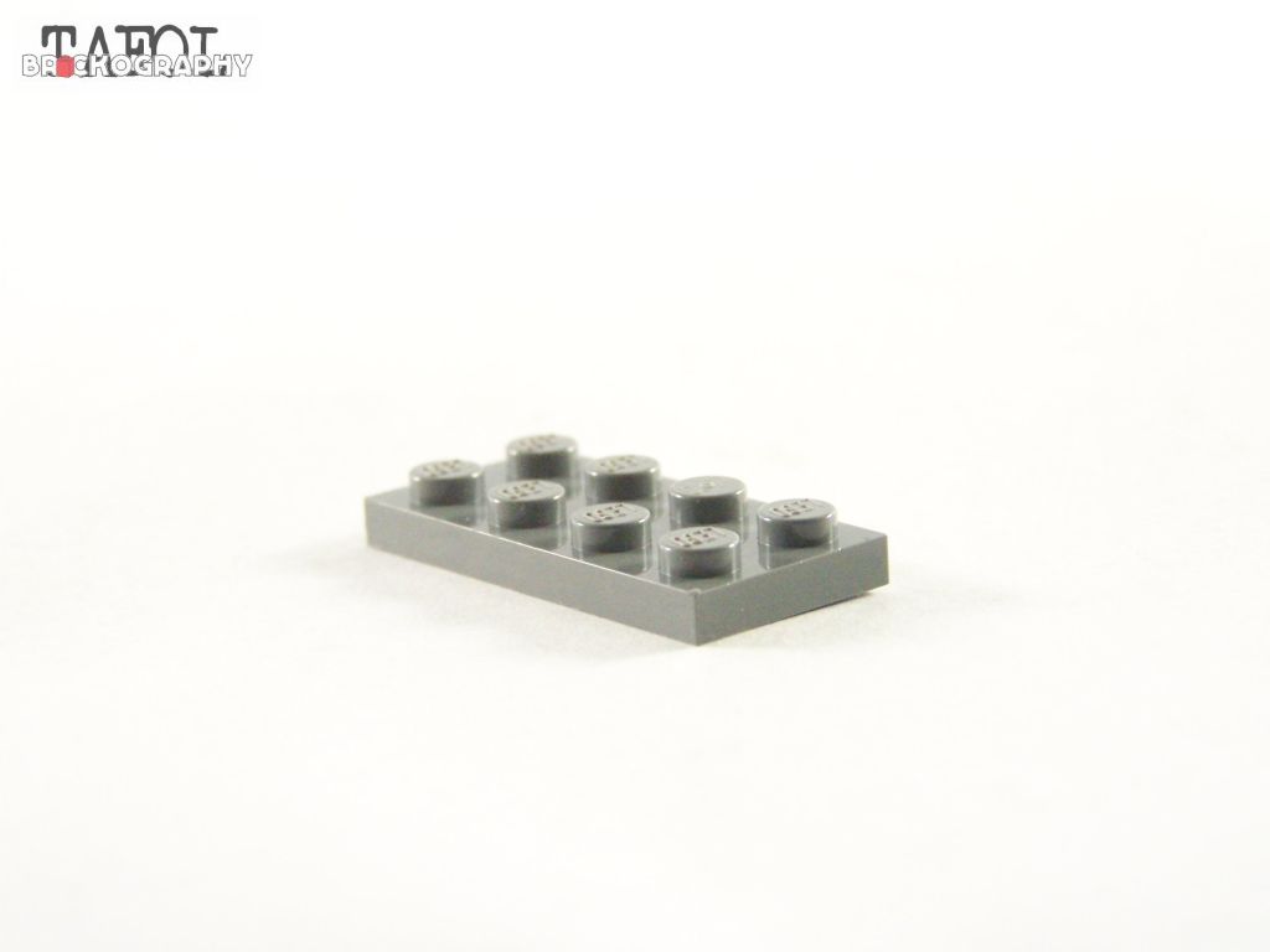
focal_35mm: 105
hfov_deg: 18.7
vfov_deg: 14.1
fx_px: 3852
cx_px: 635
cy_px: 476
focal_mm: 17.5
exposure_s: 1/60
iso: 400
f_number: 3.2
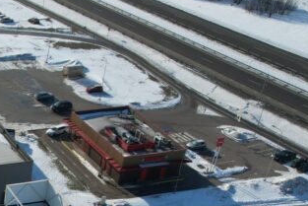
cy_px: 267
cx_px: -91
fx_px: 616
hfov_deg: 24.5
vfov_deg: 17.8
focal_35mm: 72
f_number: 2.8
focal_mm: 8.38
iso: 100
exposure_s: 1/1600
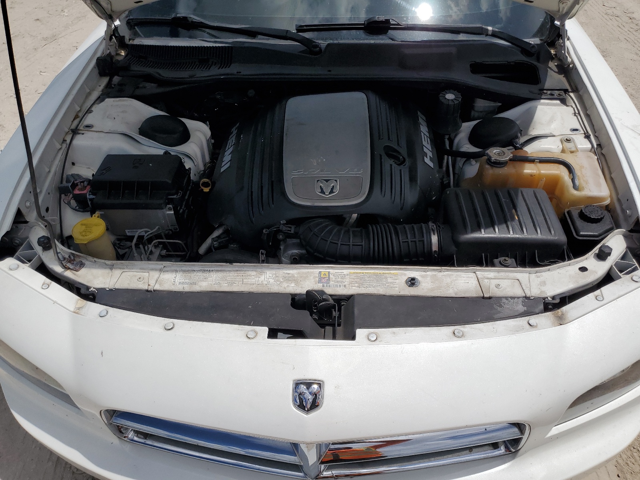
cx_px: 320
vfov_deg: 53.1
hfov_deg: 67.3
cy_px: 240
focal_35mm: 26
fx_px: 481
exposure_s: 1/10000
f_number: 1.5
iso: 50
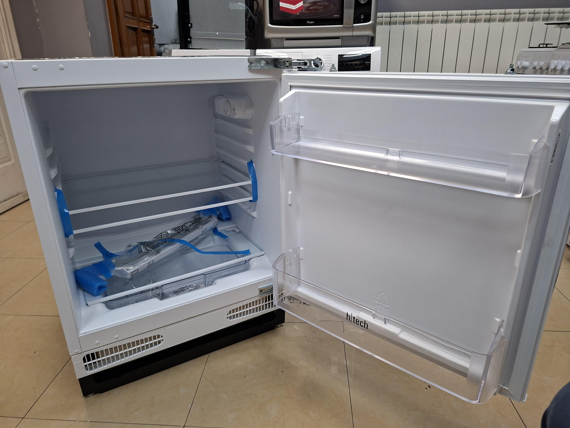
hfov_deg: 73.9
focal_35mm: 23
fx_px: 379
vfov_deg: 58.9
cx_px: 285
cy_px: 214
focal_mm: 5.54
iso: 160
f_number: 1.8
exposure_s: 1/50
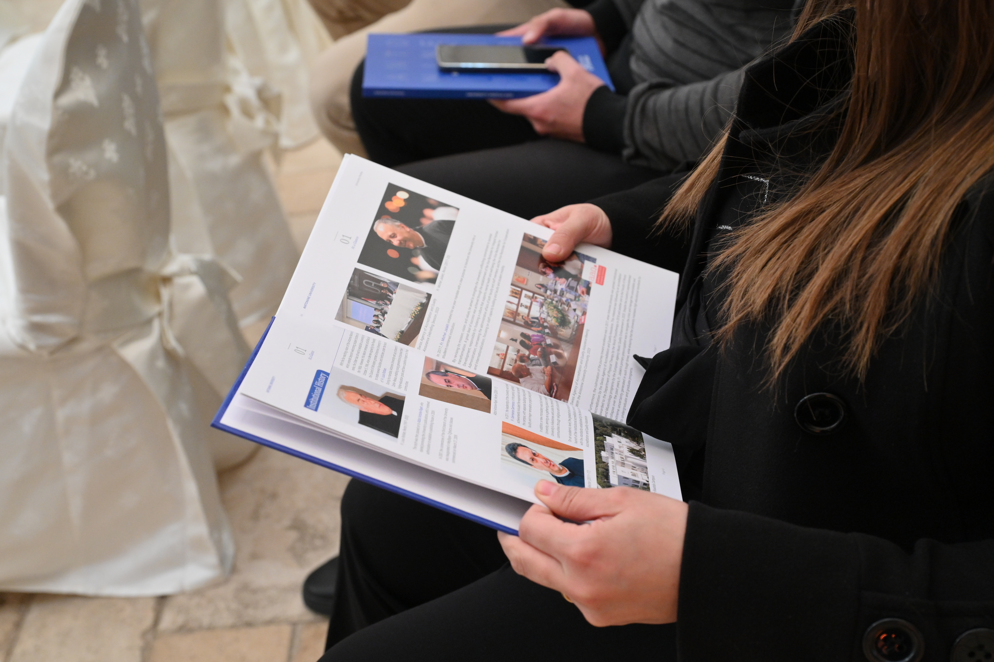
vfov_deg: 27.0
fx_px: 1380
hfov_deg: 39.6
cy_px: 331
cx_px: 497
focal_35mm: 50
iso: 3200
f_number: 5.6
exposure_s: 1/500
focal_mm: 50
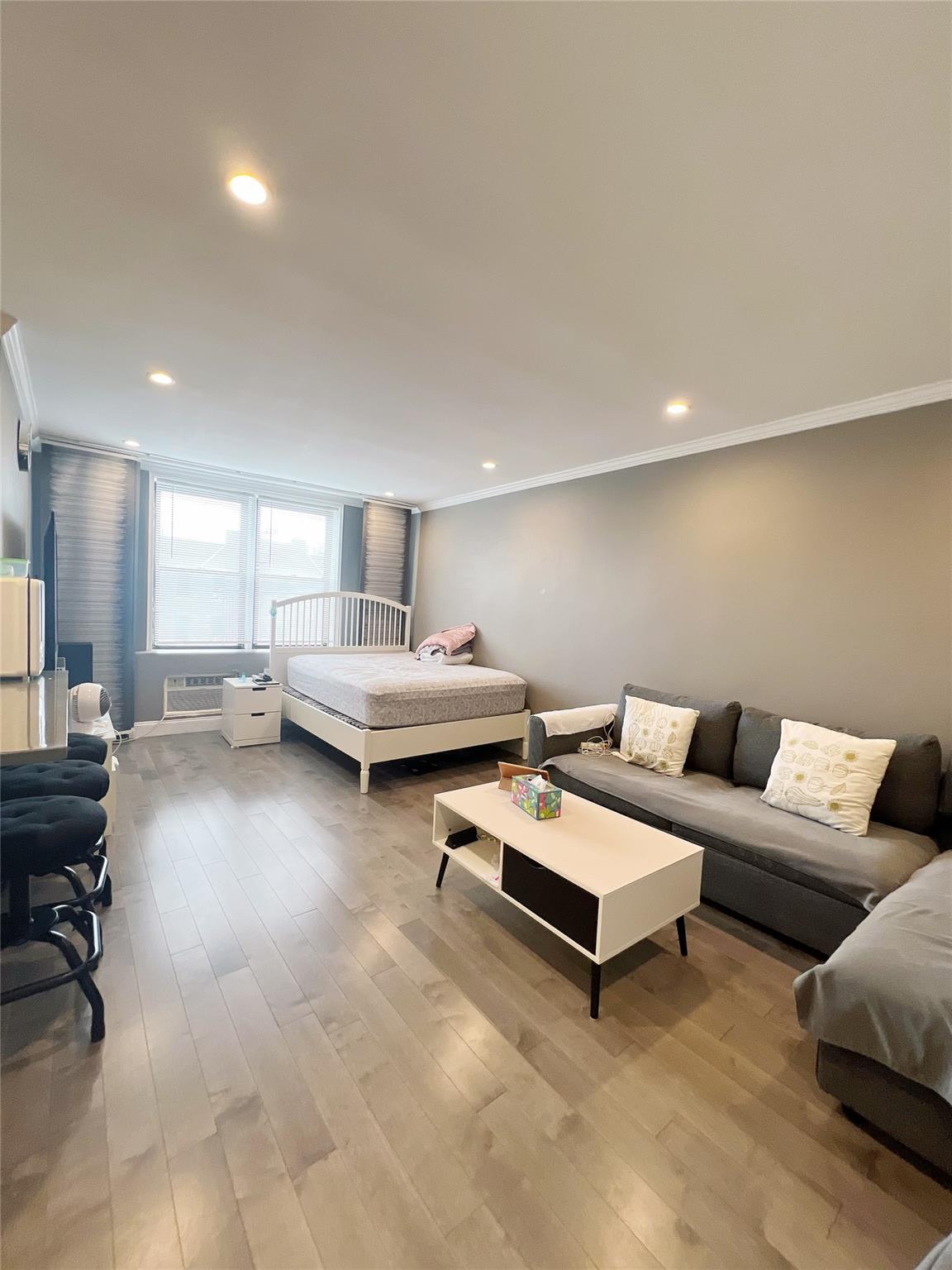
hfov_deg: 89.9
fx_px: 477
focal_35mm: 13
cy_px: 635
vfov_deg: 106.2
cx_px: 476
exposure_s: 1/100
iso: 125
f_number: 1.8
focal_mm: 1.57
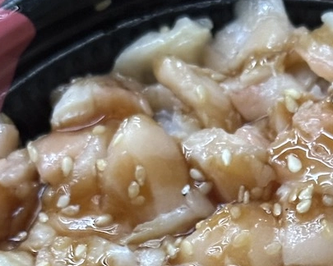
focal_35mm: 148
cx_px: 281
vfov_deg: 10.0
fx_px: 1459
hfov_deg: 12.9
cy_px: 424
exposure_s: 1/30
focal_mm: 6.9
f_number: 1.8
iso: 640
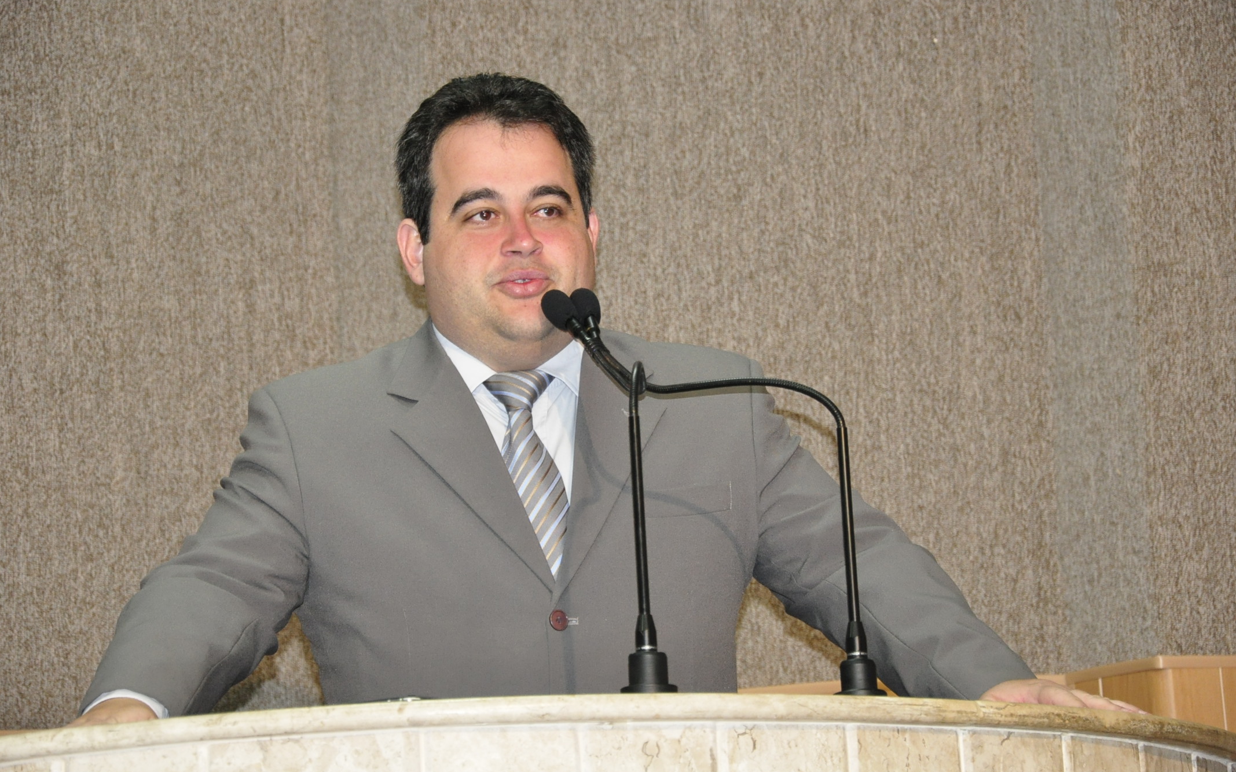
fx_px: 4648
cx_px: 616
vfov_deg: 9.5
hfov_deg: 15.1
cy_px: 387
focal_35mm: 138
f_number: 5.6
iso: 1600
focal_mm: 90
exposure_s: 1/60
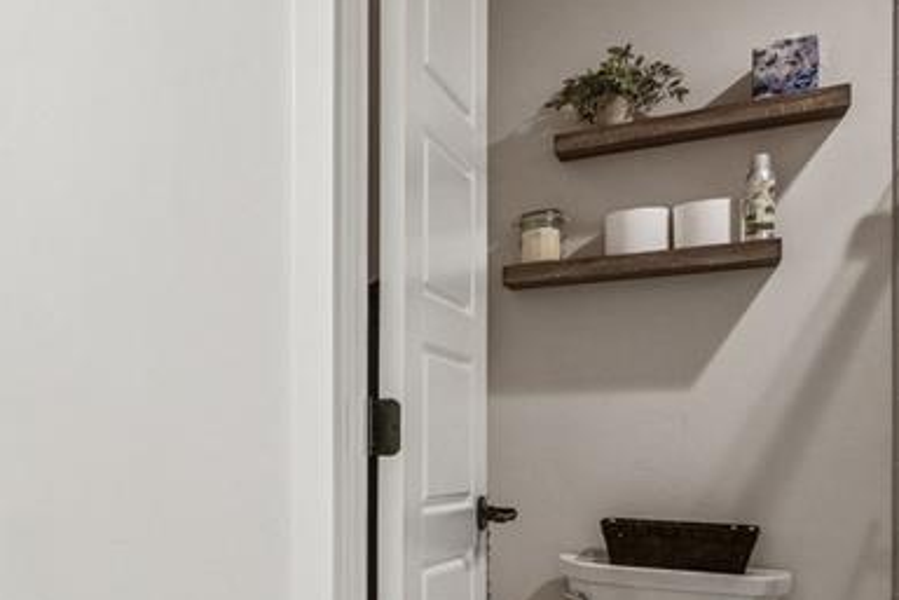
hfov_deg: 37.8
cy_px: 455
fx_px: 999
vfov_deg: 32.7
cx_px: -152
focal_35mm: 40
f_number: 11
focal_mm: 15
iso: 800
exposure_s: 1/20
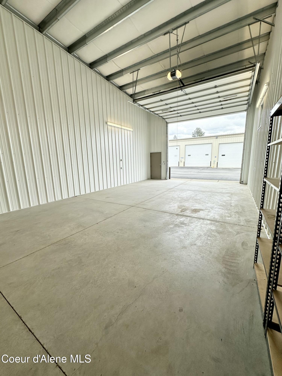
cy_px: 188
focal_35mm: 14
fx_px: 152
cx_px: 141
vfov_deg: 102.1
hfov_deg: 85.7
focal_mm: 2.22
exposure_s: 1/245
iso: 40
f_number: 2.2
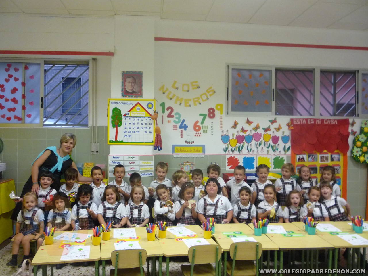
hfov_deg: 60.0
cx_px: 184
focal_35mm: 30
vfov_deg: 46.8
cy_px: 138
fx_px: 319
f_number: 3.3
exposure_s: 1/30
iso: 320
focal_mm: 5.2
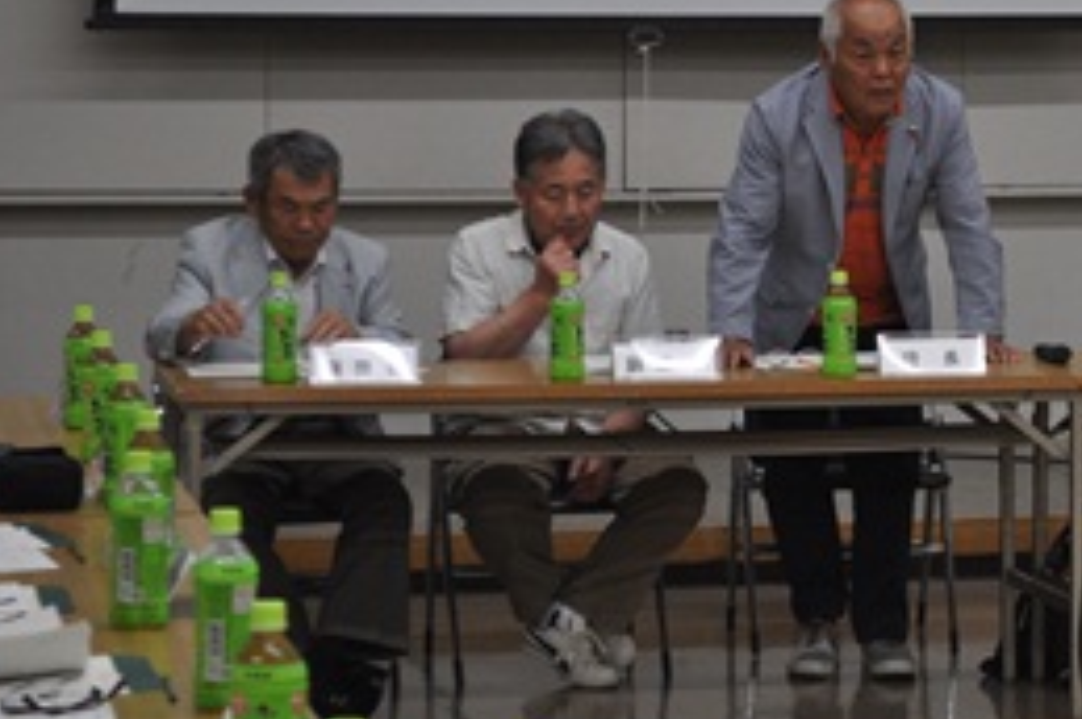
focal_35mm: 143
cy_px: 259
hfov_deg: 14.3
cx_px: 886
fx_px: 4288
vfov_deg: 9.6
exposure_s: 1/60
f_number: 5.6
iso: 560
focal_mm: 55
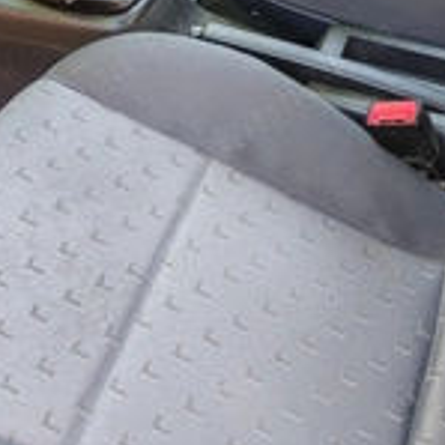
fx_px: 931
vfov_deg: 26.7
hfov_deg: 26.9
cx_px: 194
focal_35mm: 64
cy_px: 143
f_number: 1.95
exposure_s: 1/33
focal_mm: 5.52
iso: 320
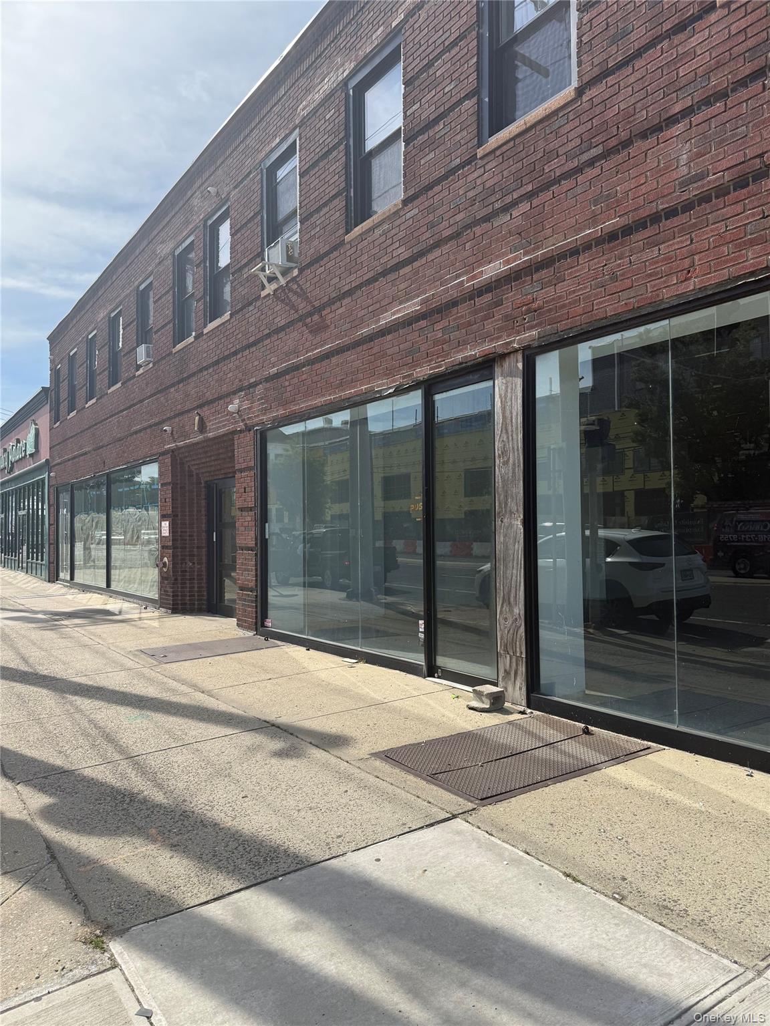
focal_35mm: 24
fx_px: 712
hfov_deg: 56.8
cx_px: 385
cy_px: 513
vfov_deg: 71.6
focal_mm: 6.76
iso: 80
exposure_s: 1/3279
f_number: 1.78
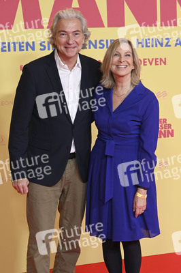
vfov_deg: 27.0
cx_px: 90
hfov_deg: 18.2
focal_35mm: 75
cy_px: 136
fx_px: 567
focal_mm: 75
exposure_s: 1/160
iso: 400
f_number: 5.6
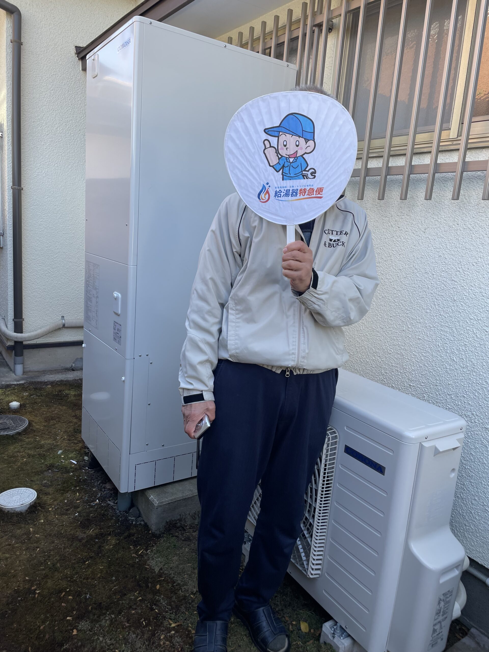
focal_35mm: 26
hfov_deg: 53.1
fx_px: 490
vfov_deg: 67.3
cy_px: 326
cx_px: 244
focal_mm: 4.2
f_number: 1.6
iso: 32
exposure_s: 1/264
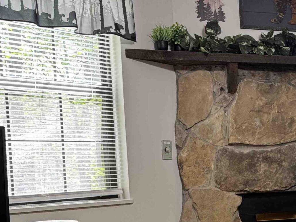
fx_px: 598
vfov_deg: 20.6
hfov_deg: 25.4
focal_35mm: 70
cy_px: 199
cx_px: 339
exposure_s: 1/60
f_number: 1.78
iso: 160
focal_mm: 6.76
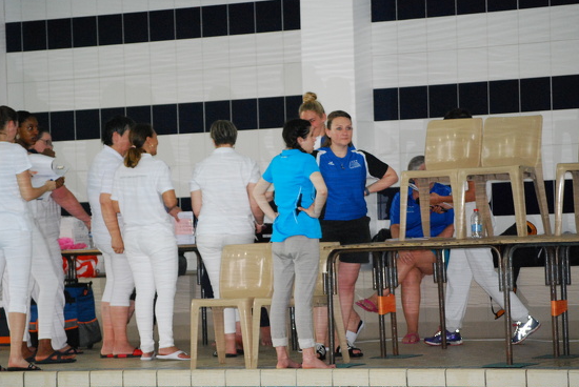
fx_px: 2415
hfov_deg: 13.7
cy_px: 185
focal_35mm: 150
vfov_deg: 9.2
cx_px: 276
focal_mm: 86
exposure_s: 1/125
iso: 1400
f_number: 4.5
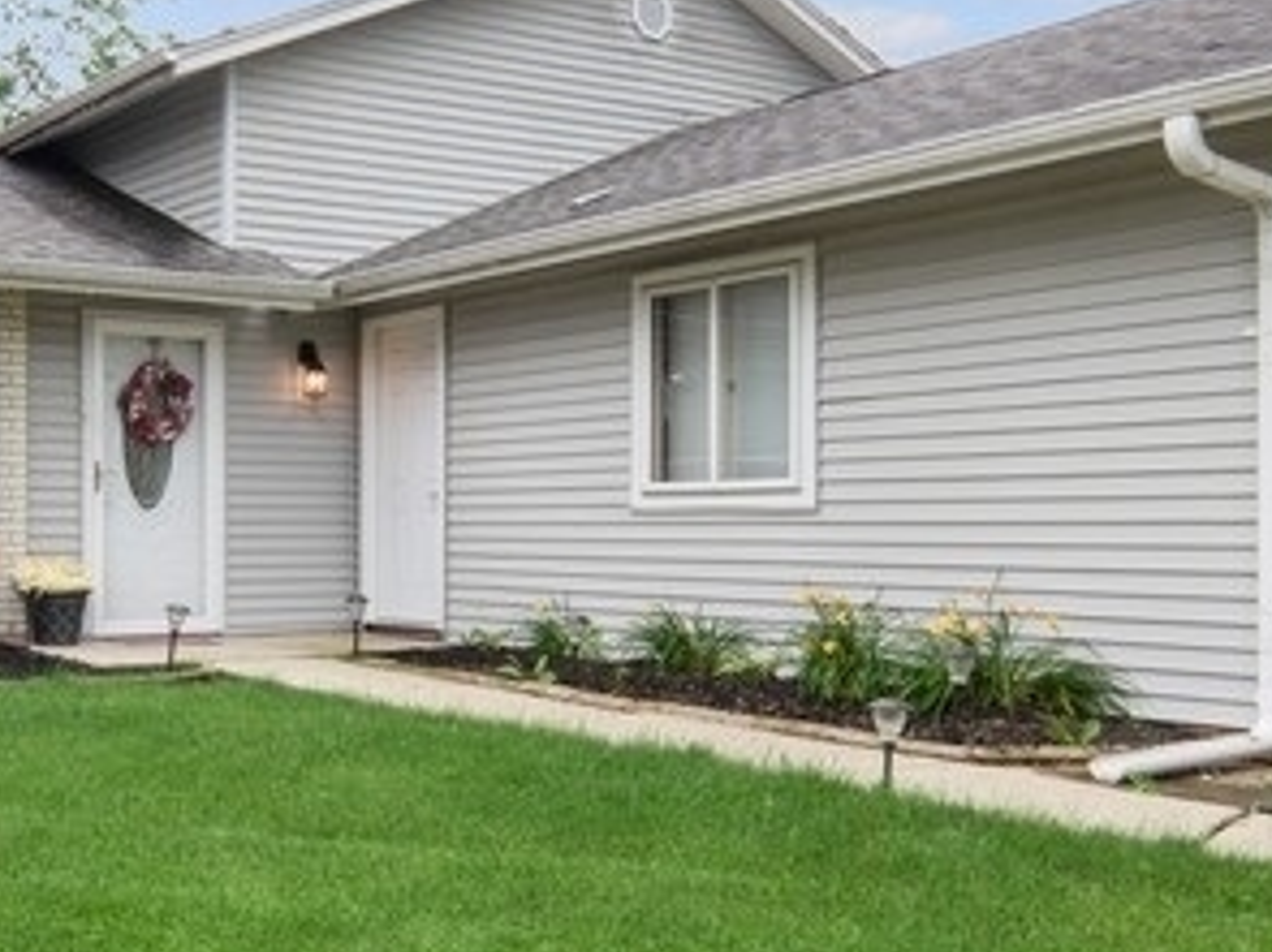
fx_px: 1616
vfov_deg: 32.7
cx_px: 235
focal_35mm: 44
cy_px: 582
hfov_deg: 41.0
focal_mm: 15
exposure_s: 1/15
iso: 100
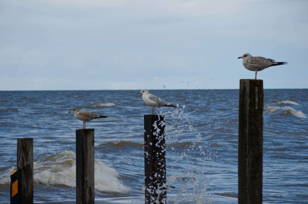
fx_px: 1102
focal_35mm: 129
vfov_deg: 10.6
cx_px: 154
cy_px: 102
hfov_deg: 15.9
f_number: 8
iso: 100
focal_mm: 86
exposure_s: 1/250
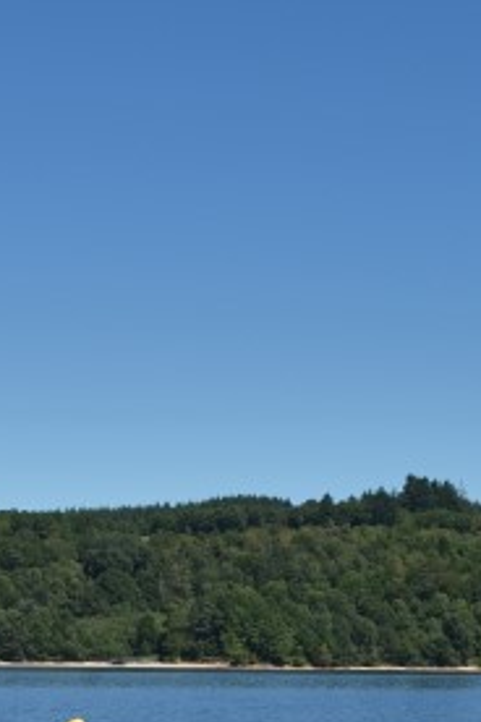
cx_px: 148
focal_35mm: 130
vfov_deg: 15.8
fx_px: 2605
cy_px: 434
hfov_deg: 10.5
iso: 80
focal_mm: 35
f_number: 11
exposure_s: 1/320
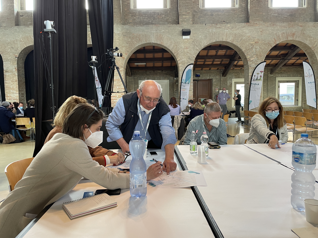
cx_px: 159
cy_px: 119
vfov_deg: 53.1
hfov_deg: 67.3
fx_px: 239
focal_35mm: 26
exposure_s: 1/50
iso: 100
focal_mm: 4.2
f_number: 1.6
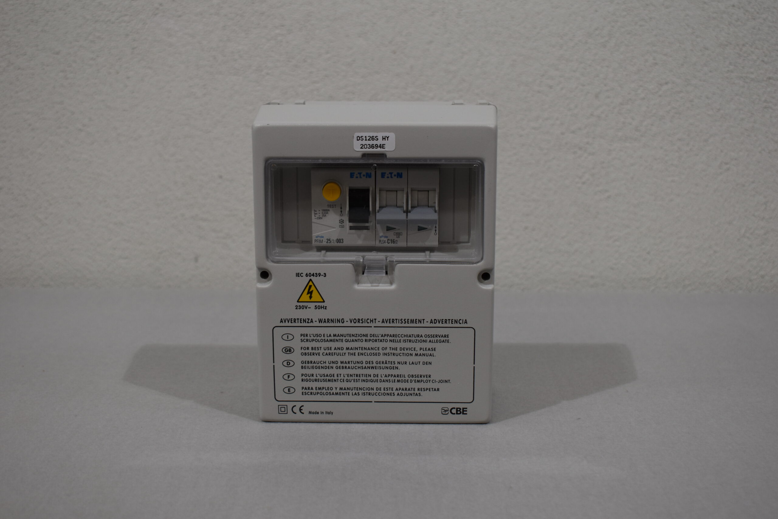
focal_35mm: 52
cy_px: 260
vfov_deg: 25.8
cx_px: 389
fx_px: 1135
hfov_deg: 37.8
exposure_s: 1/125
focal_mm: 35
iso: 250
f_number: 5.6
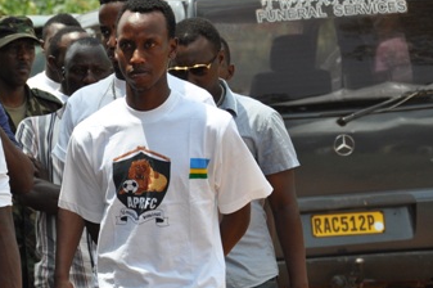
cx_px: 24
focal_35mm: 313
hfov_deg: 6.6
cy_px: 212
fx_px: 3761
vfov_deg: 4.4
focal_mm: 98
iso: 500
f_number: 8
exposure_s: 1/1000
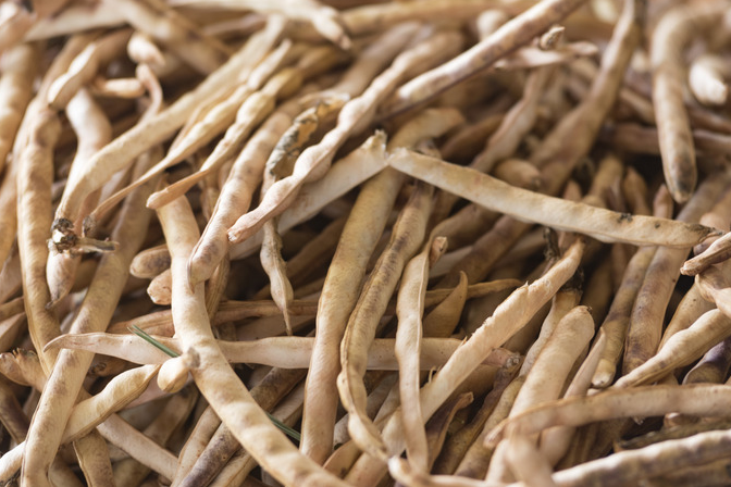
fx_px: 3655
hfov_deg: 11.4
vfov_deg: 7.6
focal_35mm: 180
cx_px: 382
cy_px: 211
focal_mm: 155
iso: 400
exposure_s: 1/125
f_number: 5.6
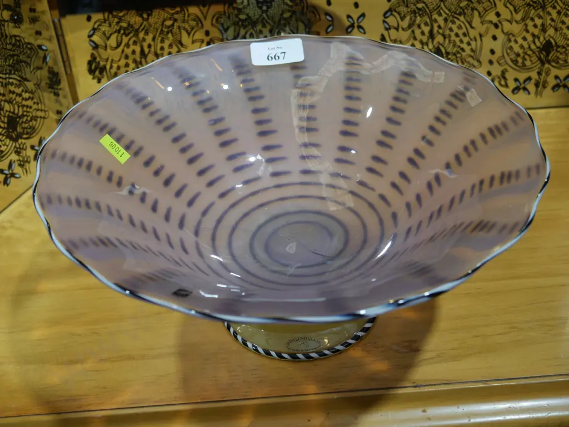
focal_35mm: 44
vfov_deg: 32.9
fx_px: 724
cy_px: 214
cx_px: 284
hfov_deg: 42.9
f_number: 4.7
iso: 200
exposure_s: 1/80
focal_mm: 22
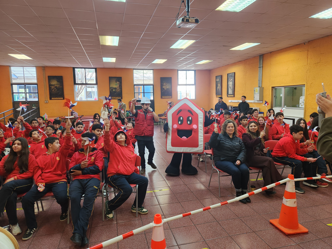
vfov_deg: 58.9
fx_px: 221
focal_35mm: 23
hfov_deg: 73.9
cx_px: 166
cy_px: 124
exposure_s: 1/100
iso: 400
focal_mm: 5.4
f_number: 1.8
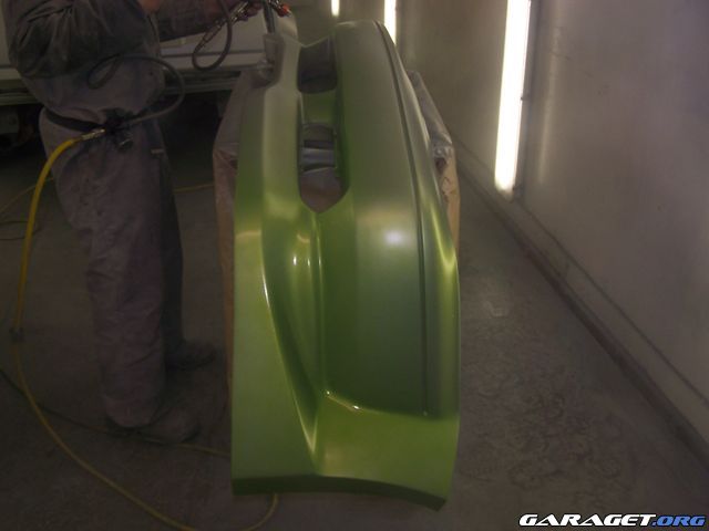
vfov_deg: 37.7
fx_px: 778
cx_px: 354
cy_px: 266
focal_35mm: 38
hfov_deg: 49.0
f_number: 2.8
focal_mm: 6.3
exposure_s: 1/60
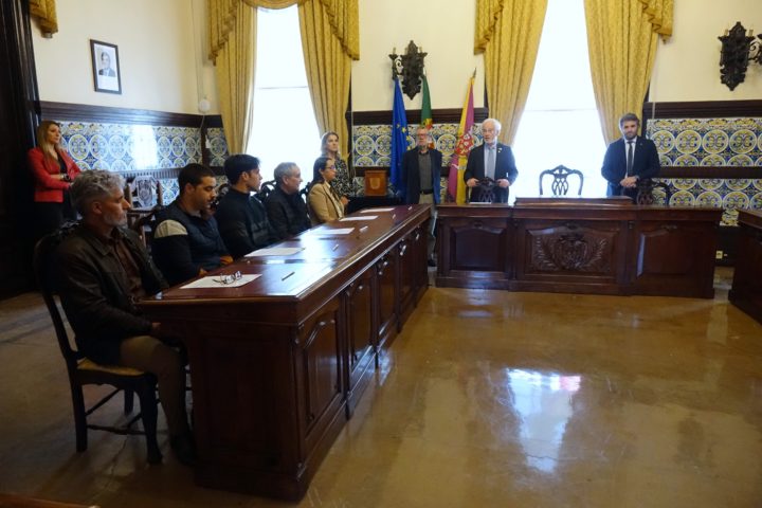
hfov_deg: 71.5
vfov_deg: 51.3
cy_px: 254
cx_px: 381
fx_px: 529
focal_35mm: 25
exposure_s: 1/200
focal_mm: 9.11
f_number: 3.2
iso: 2000
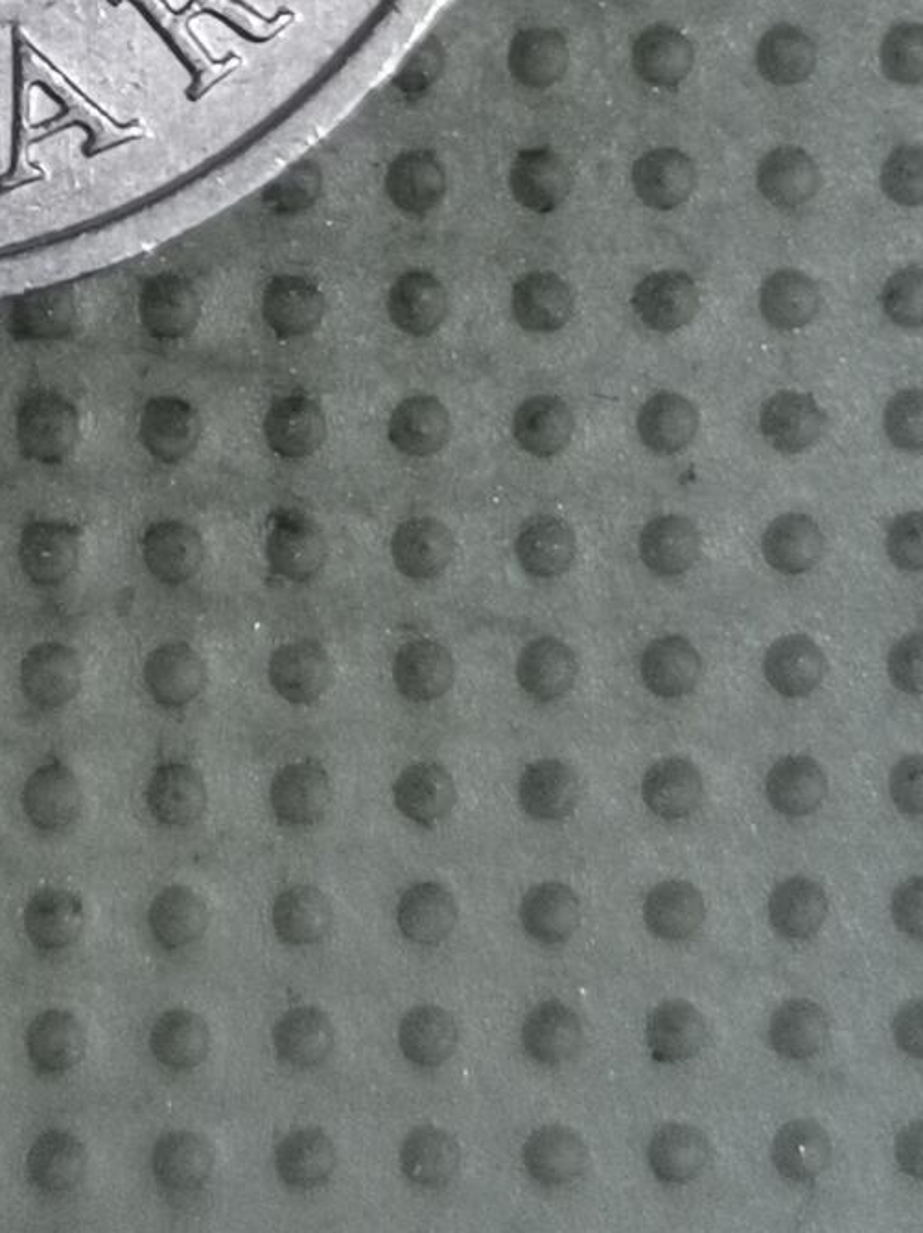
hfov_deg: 10.4
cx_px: -251
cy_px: -378
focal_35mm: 140
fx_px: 4982
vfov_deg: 13.6
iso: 320
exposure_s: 1/25.7
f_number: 1.8
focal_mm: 4.75
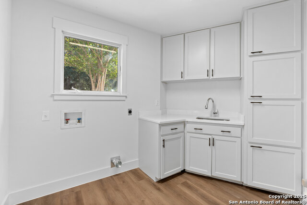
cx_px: 154
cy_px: 102
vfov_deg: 73.8
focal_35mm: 16
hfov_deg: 96.7
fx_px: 136
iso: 320
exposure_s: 1/6
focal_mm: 16
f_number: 7.1
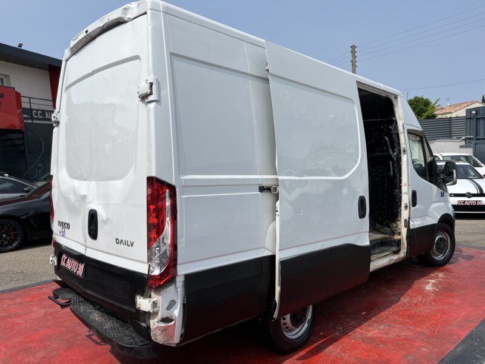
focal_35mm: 26
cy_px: 182
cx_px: 242
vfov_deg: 53.1
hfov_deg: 67.3
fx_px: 364
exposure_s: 1/6173
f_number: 1.6
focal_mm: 5.1
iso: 50
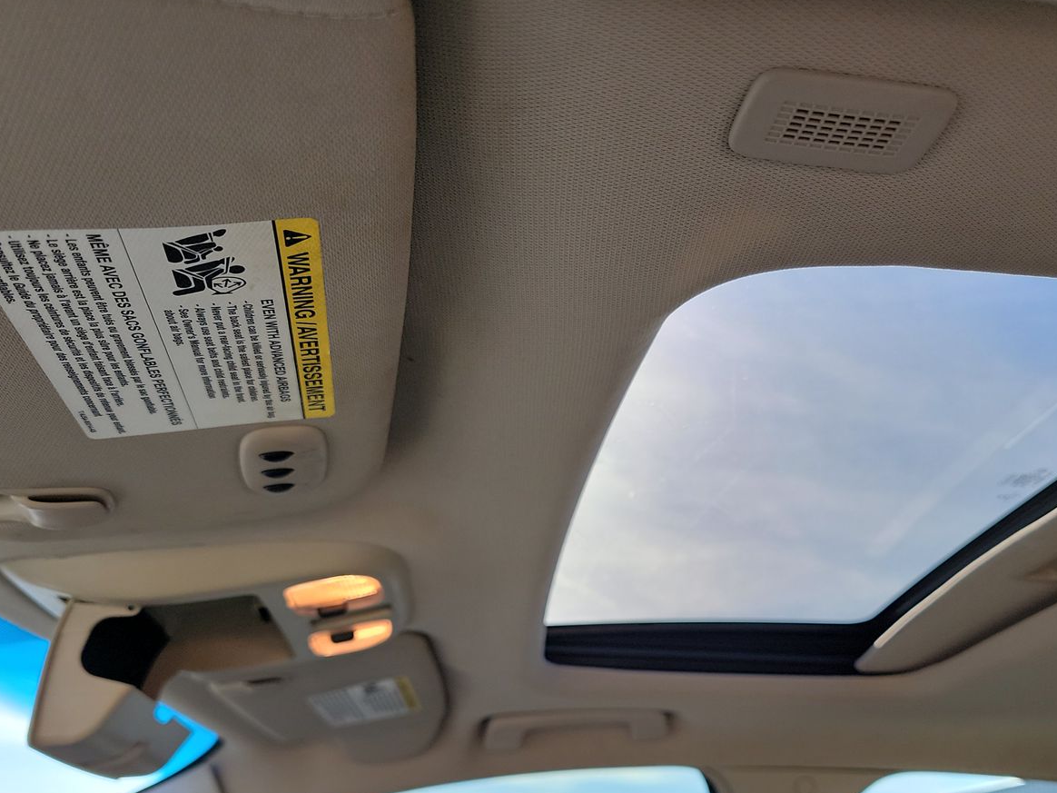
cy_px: 538
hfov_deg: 55.1
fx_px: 1008
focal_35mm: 33
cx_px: 617
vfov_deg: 42.3
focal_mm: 6.7
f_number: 1.8
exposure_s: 1/149
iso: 50
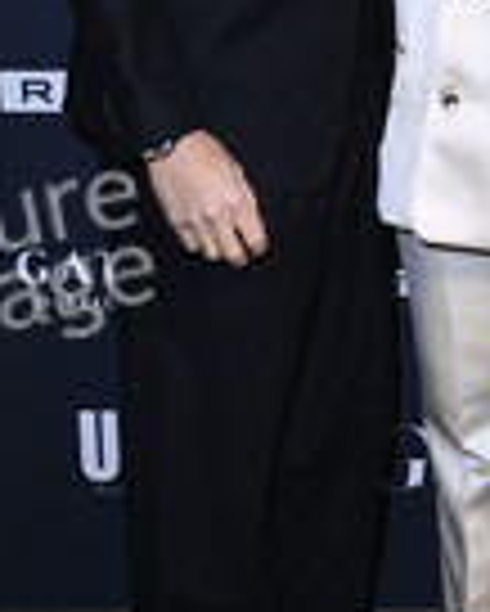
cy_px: 54
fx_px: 1702
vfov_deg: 19.9
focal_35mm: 94
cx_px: 414
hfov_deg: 16.2
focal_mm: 34
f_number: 5.6
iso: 640
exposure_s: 1/250
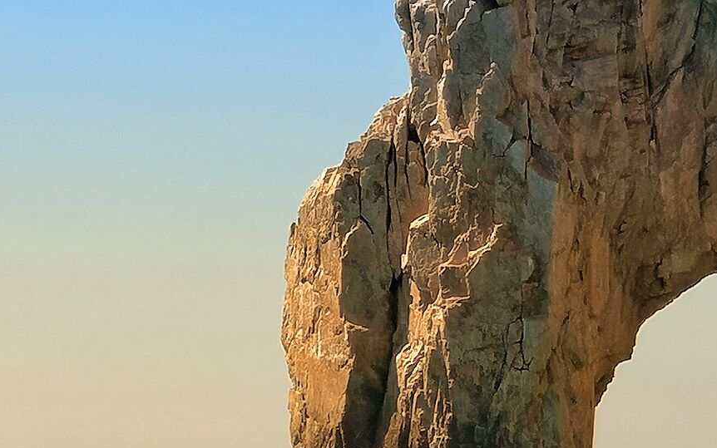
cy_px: -37
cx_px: 769
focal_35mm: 307
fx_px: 6000
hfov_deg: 6.8
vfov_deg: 4.3
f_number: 2.4
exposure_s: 1/2083
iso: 50
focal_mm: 7.48
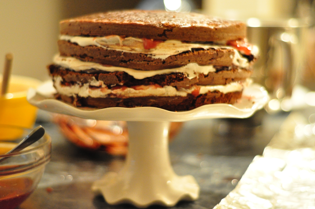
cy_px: 104
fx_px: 655
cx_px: 158
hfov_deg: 27.0
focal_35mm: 75
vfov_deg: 18.1
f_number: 1.8
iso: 3200
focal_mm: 50
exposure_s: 1/60
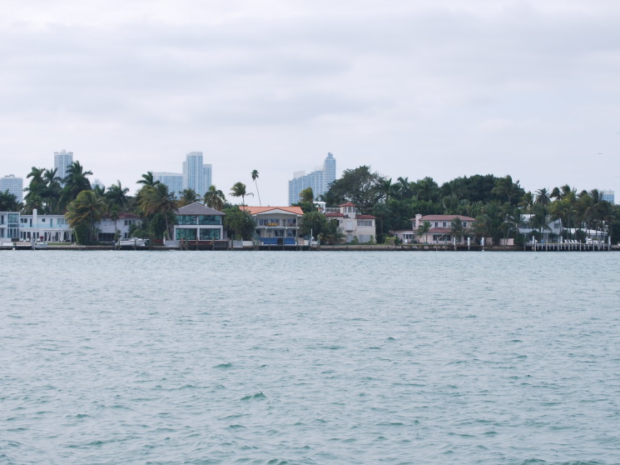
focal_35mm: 107
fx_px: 1909
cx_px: 345
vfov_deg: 13.9
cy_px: 235
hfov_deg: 18.4
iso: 100
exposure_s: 1/320
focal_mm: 55
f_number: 9
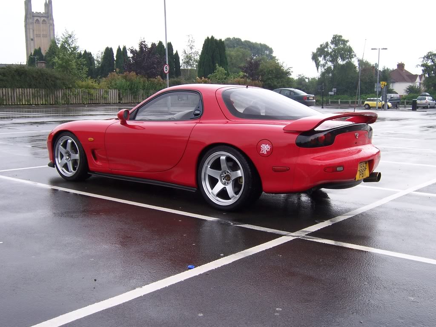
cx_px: 218
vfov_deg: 36.0
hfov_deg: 46.8
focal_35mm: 40
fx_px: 504
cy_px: 164
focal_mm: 6.7
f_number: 4
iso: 80
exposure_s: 1/90
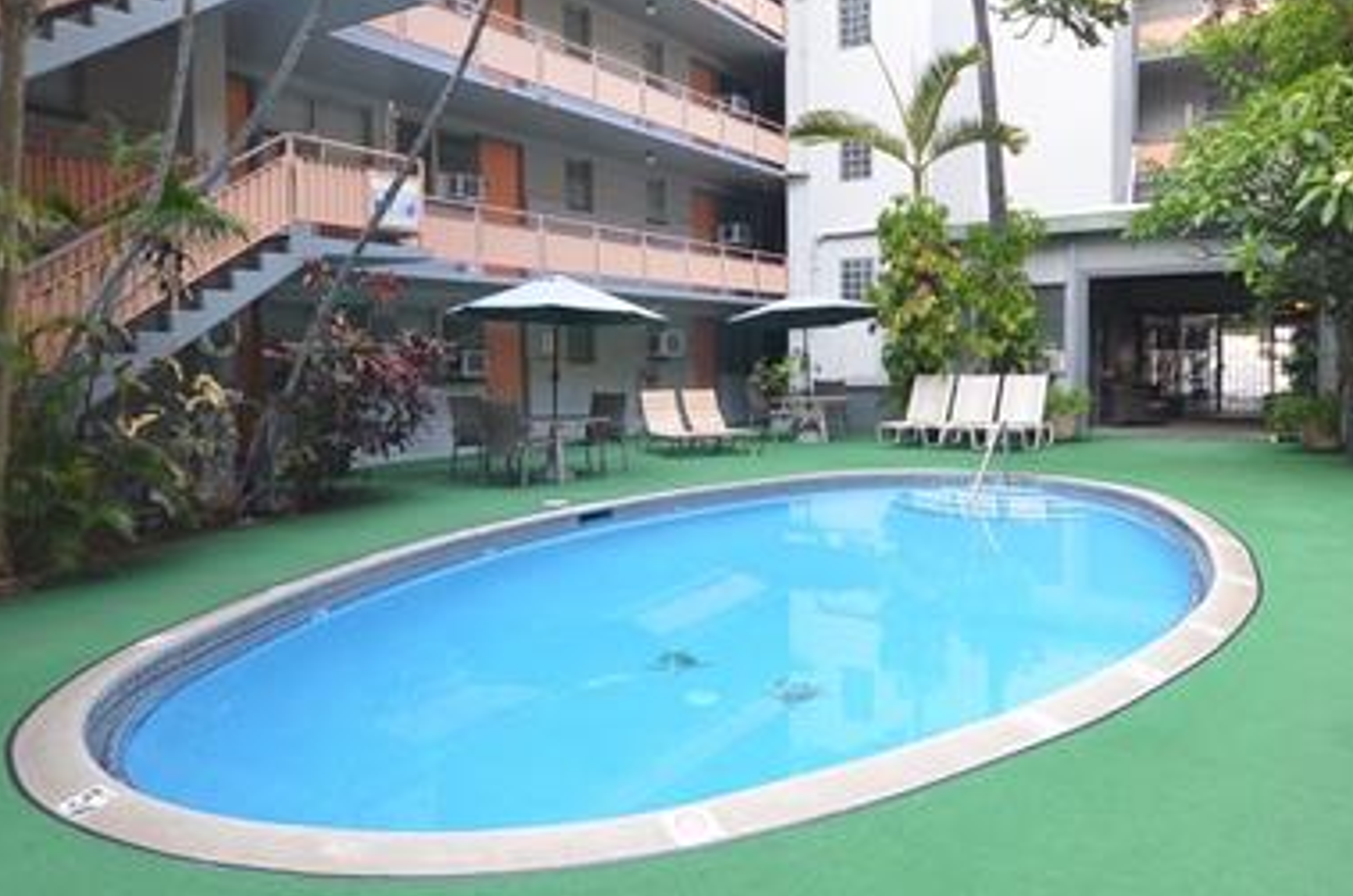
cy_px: 369
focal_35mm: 28
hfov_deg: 65.8
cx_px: 618
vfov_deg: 46.2
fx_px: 1044
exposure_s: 1/125
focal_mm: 11
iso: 360
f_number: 5.6
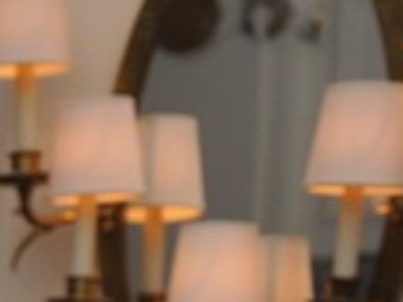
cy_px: 720
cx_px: -669
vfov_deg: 5.2
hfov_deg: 6.7
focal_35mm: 277
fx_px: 3225
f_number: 5
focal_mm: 30
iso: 400
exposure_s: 1/60
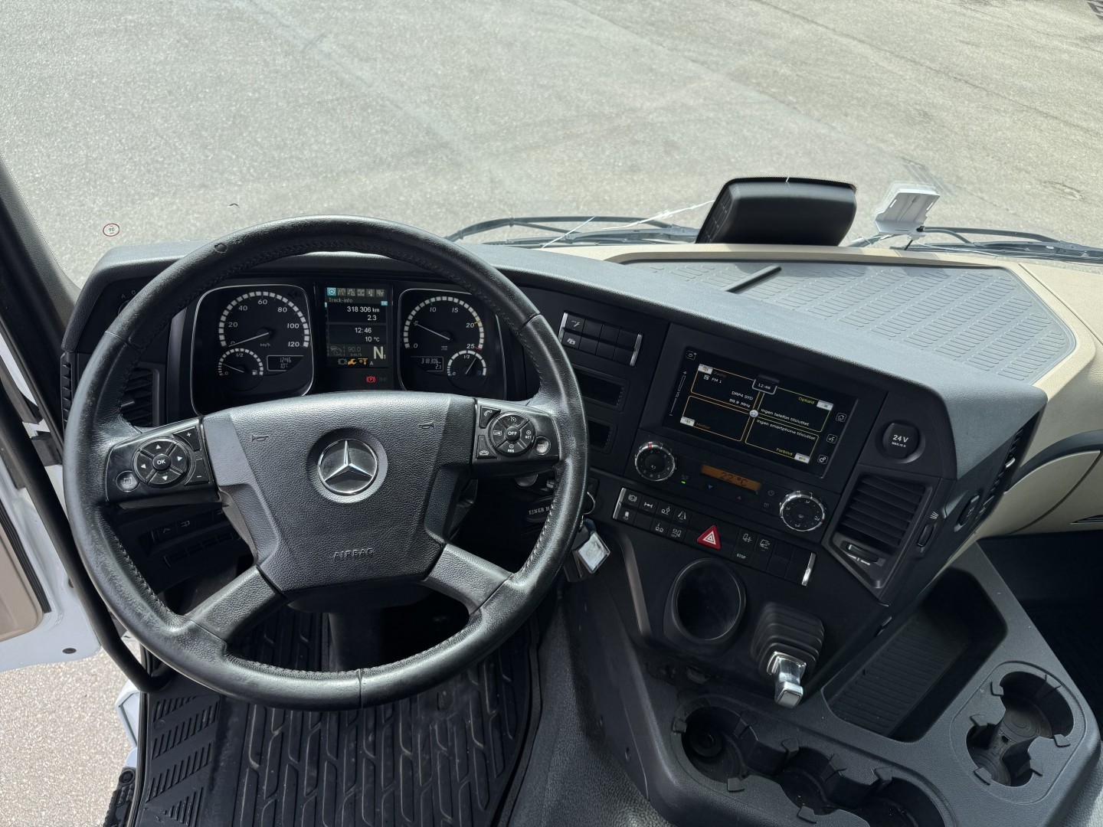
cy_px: 414
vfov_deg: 56.8
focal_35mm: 24
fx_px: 765
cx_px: 552
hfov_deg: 71.6
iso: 80
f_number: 1.78
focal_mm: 6.76
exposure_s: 1/888
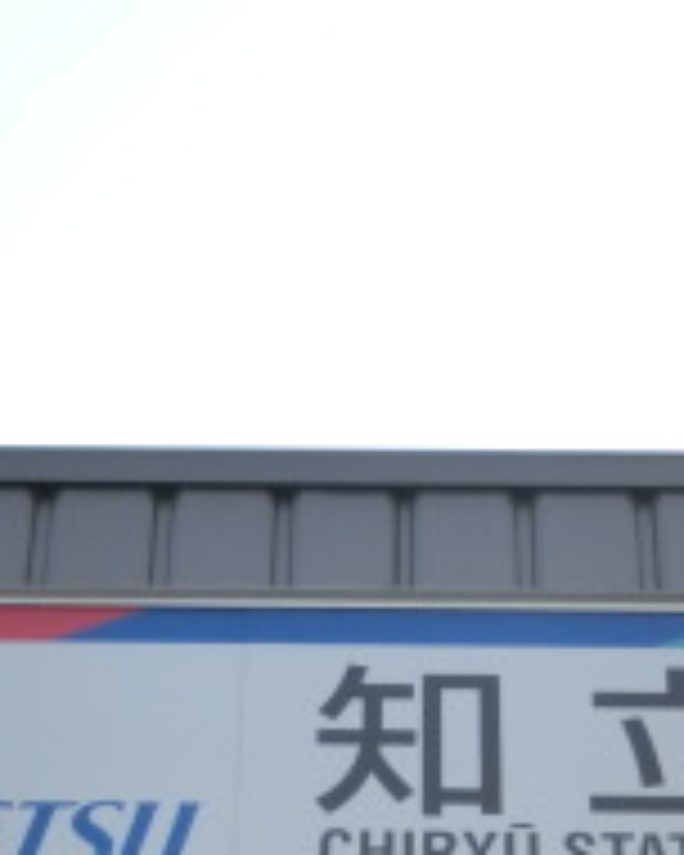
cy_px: 756
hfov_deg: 13.8
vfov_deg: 16.9
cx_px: 338
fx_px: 2834
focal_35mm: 112
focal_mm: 6
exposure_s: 1/250
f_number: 7.8
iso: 80
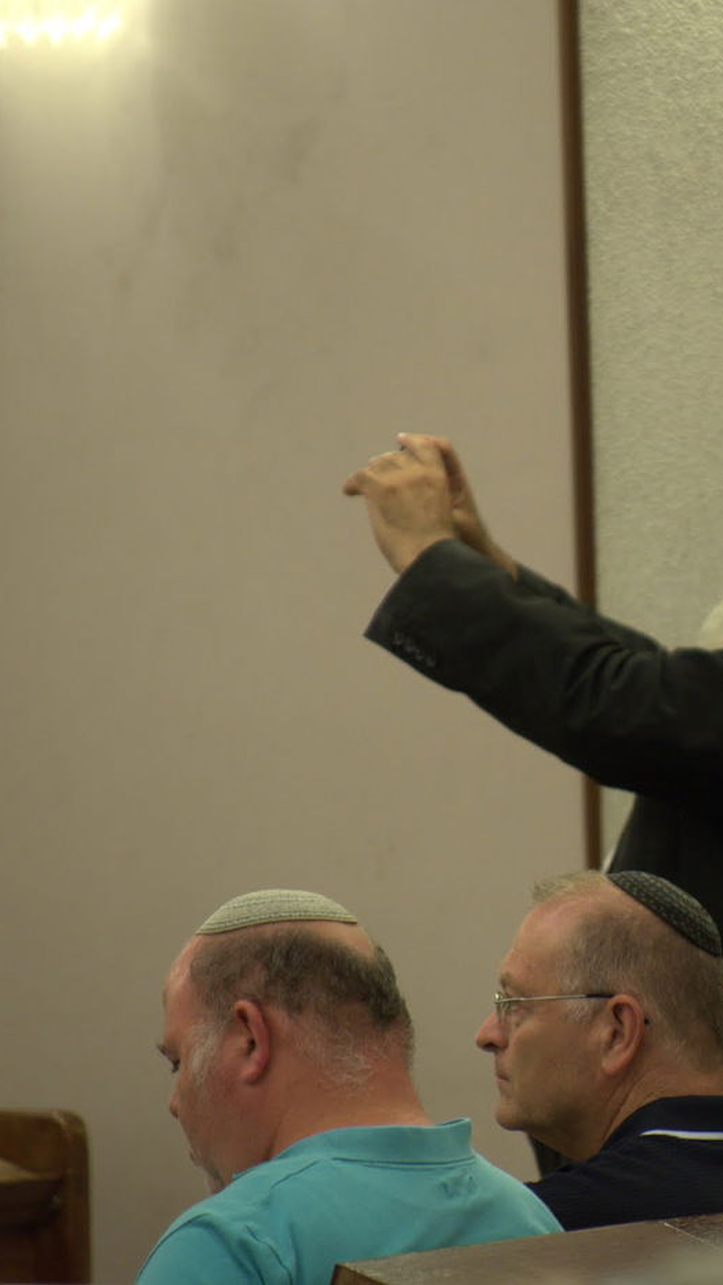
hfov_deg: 3.8
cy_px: 642
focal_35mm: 318
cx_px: 760
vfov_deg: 6.8
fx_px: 10842
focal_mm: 135
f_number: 2.8
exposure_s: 1/100
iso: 800
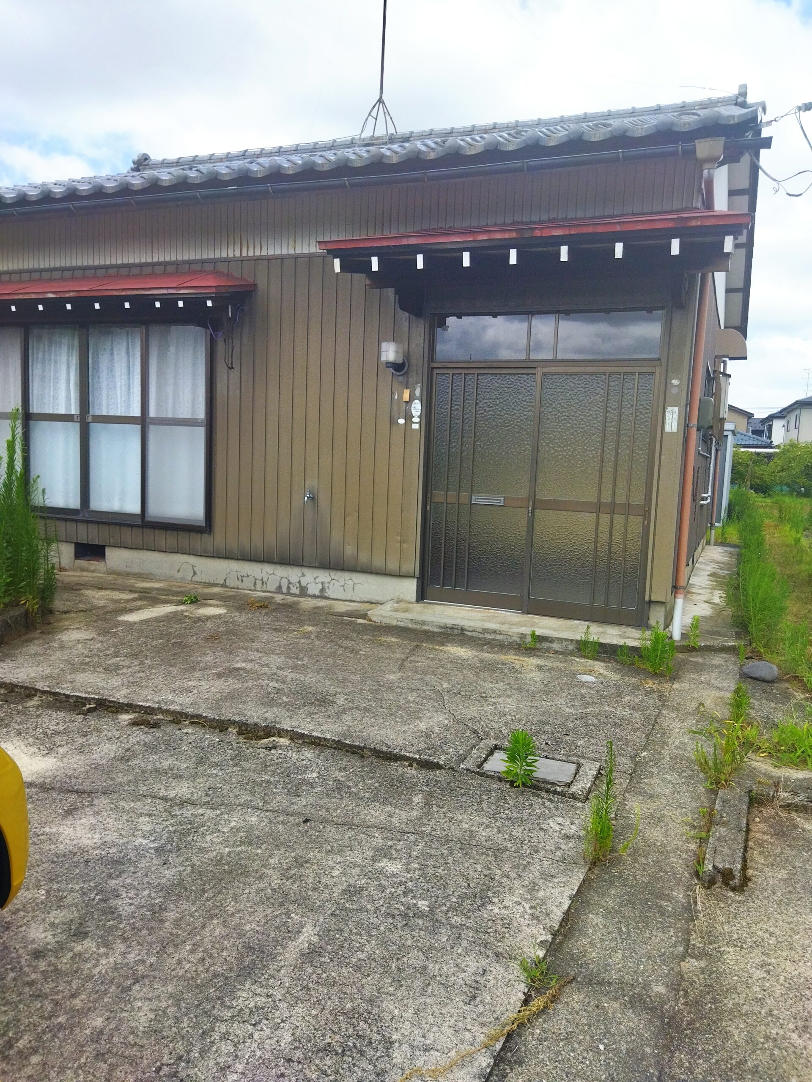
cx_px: 406
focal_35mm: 27
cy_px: 541
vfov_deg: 65.3
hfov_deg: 51.4
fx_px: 844
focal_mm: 4.71
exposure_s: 1/2571
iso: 101
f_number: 1.79
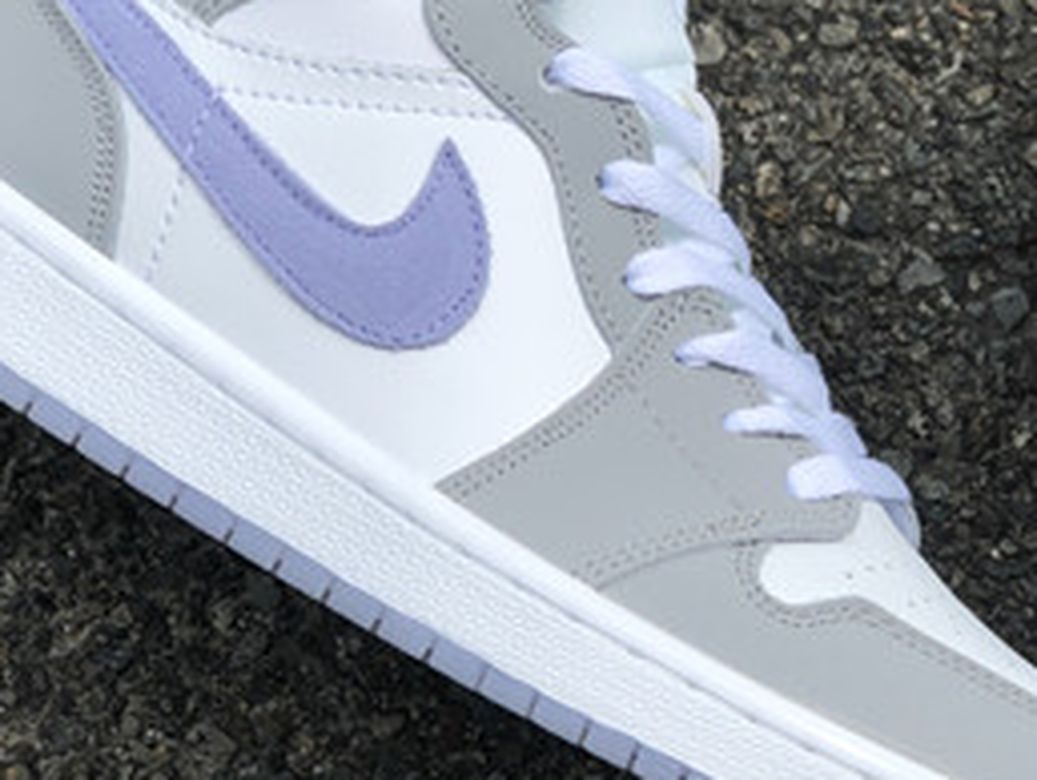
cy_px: 468
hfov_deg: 13.1
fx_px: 4468
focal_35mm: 149
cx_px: 892
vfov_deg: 10.0
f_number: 2.4
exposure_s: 1/1021
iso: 16
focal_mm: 6
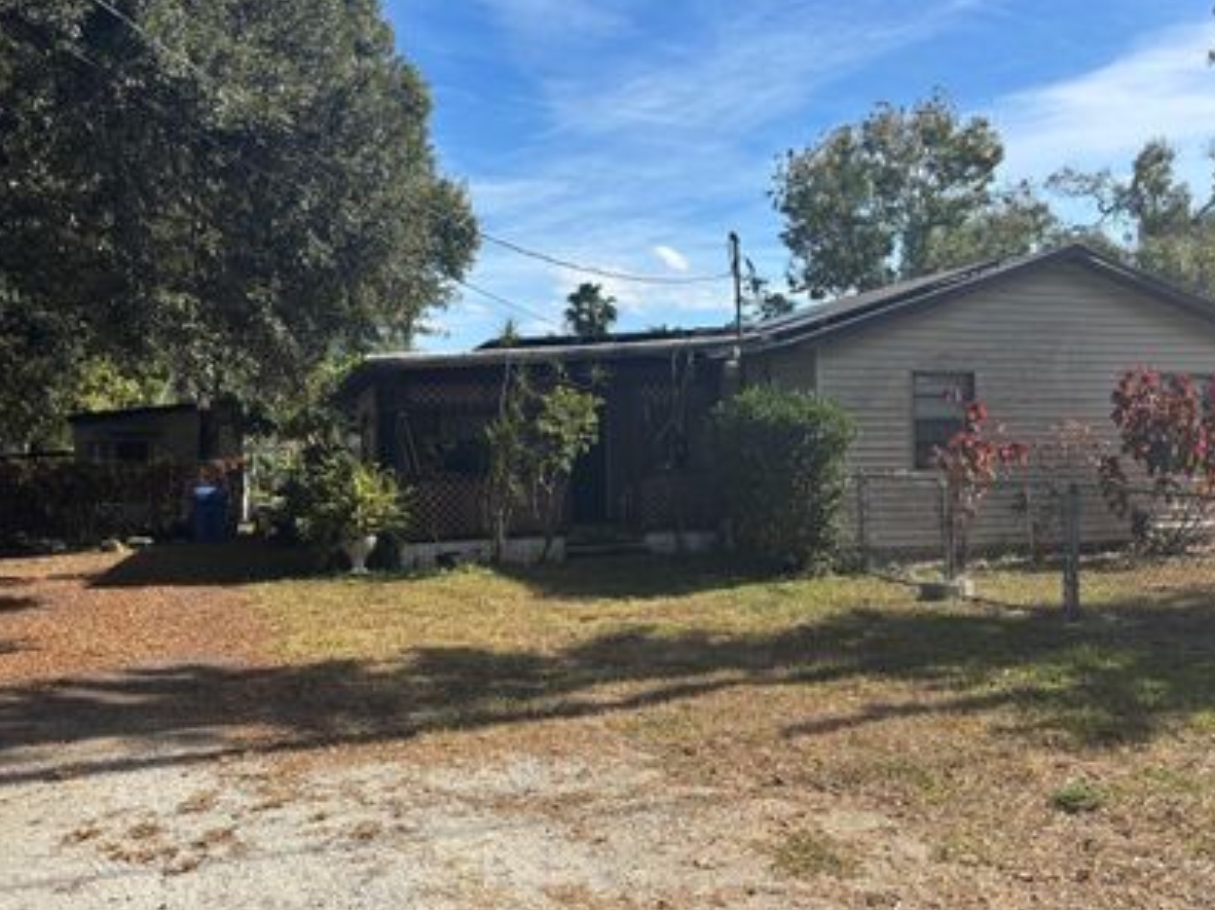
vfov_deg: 42.9
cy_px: 430
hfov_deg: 55.4
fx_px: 1158
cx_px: 623
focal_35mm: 33
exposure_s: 1/2857
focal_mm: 5.96
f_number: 1.6
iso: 50
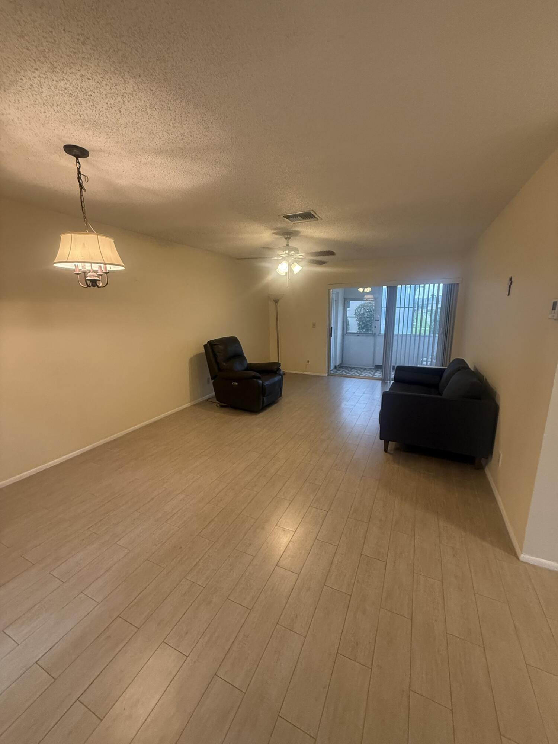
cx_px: 279
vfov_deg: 102.1
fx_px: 301
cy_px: 372
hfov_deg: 85.7
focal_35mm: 14
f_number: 2.2
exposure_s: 1/120
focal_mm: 2.22
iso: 400
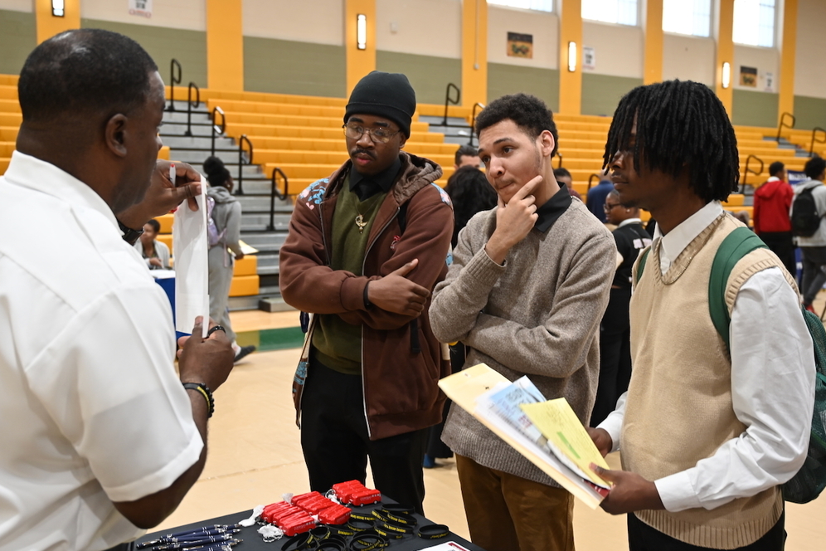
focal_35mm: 37
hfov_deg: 51.9
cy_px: 277
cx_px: 422
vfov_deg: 35.9
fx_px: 849
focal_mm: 36
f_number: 4
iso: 560
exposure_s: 1/60
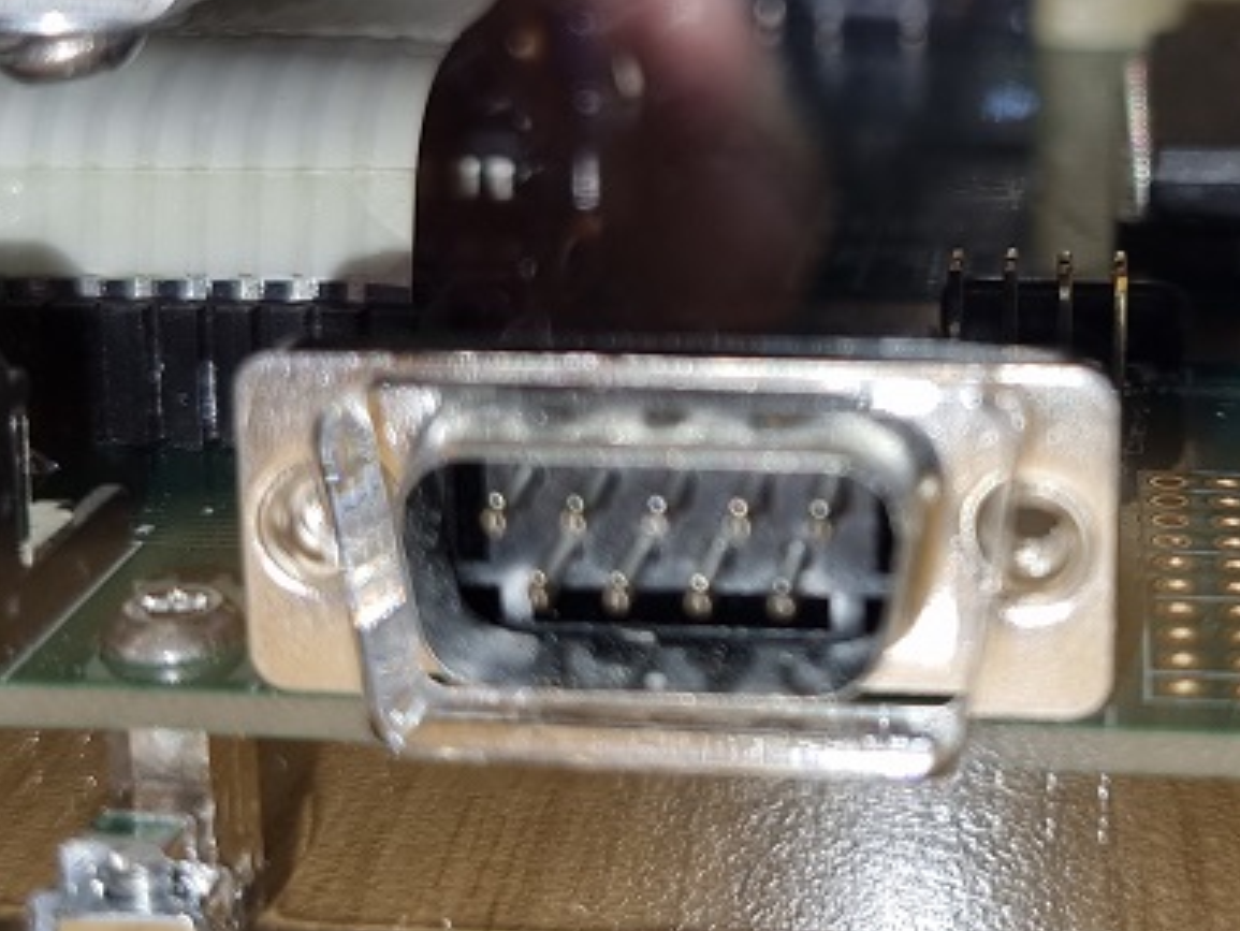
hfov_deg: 28.2
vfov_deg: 21.5
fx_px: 2437
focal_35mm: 68
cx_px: 895
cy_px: 283
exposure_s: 1/100
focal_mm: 5.4
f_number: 1.8
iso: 64
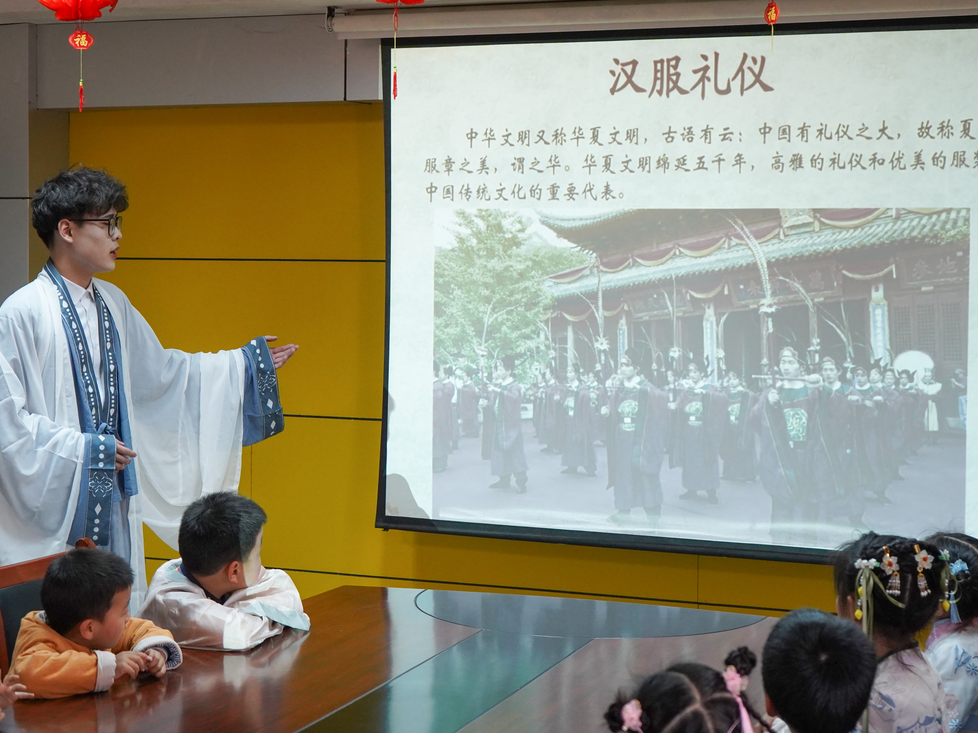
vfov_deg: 23.6
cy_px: 315
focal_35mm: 62
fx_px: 1752
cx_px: 439
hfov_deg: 31.2
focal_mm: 49
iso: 3200
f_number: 4.5
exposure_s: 1/160
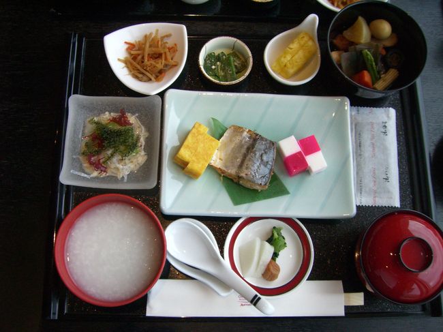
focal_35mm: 38
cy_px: 166
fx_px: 486
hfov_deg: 49.0
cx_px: 222
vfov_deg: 37.7
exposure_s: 1/100
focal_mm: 6.2
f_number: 2.7
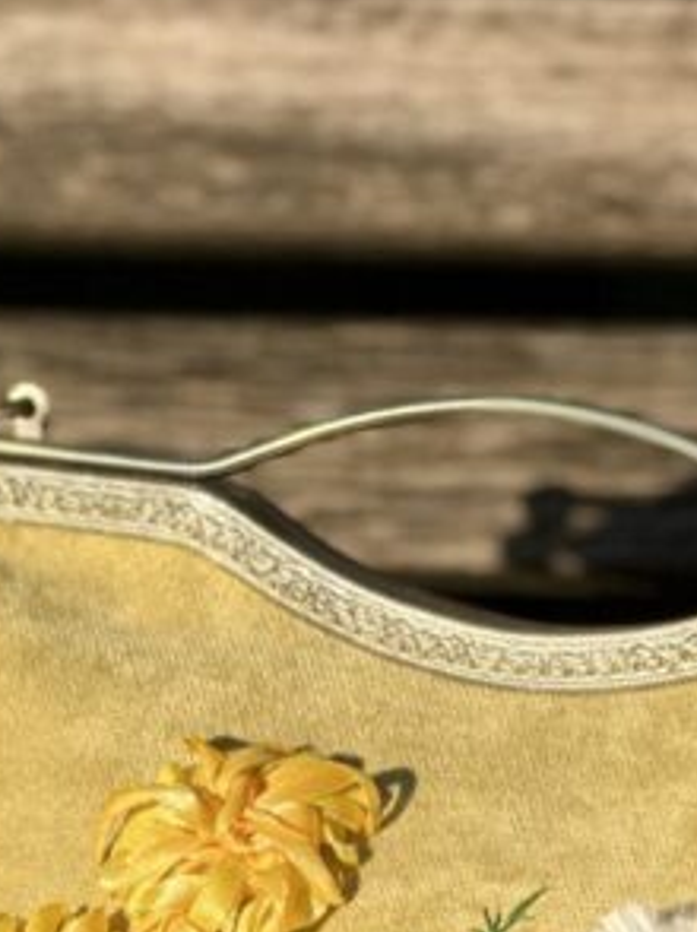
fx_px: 8792
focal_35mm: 327
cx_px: 497
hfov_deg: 4.5
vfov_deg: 6.0
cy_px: 1116
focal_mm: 15.66
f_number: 2.8
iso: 50
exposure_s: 1/707
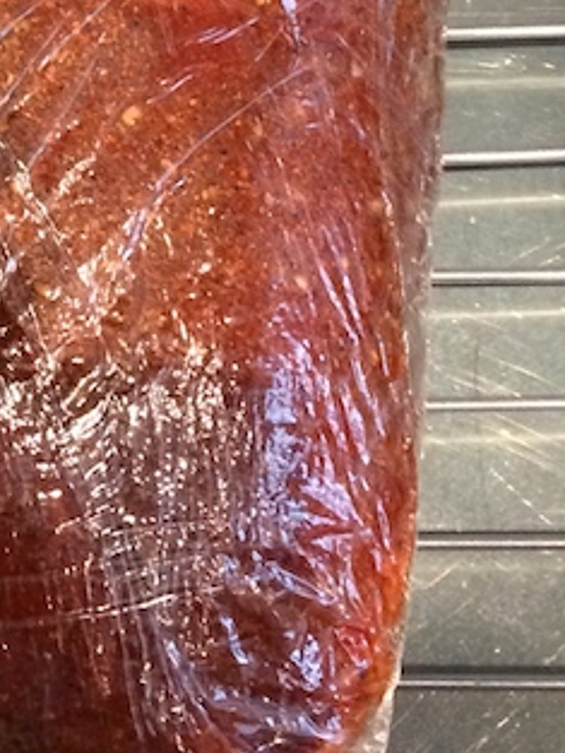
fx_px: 2131
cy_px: -67
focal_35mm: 98
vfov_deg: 19.2
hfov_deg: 14.7
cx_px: -55
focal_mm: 4.12
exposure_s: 1/24
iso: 320
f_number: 2.2
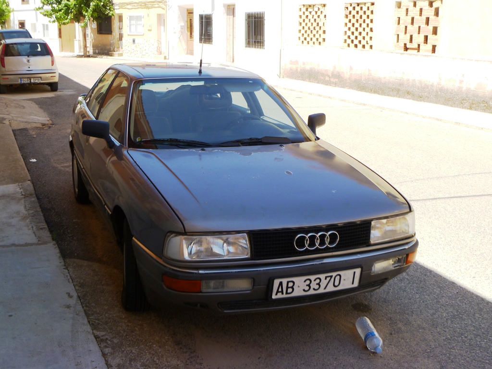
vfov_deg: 39.7
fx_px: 512
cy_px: 184
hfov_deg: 51.4
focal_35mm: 36
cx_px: 246
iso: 80
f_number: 3.6
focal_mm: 6.5
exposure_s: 1/250
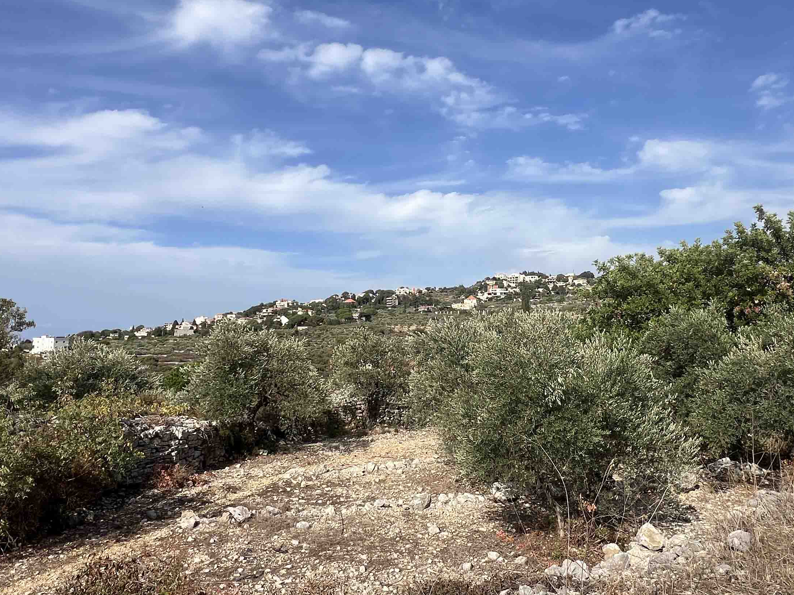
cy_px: 258
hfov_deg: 71.6
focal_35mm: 24
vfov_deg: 56.6
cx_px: 415
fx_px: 550
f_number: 1.8
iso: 32
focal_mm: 1.57
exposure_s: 1/2481
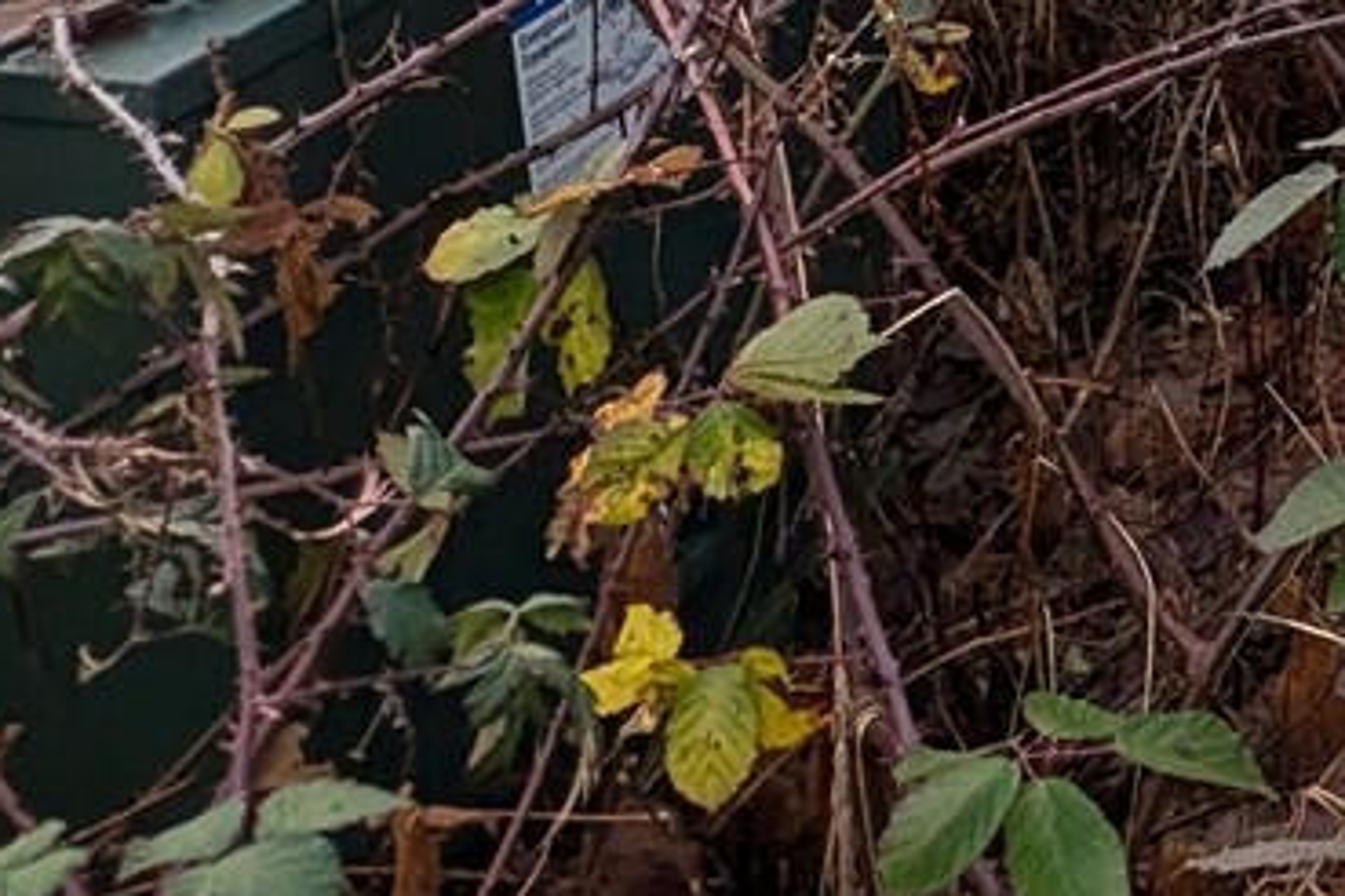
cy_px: -290
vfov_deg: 22.3
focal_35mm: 54
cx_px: 1895
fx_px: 2017
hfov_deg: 28.0
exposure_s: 1/866
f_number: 1.95
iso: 34
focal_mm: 2.23
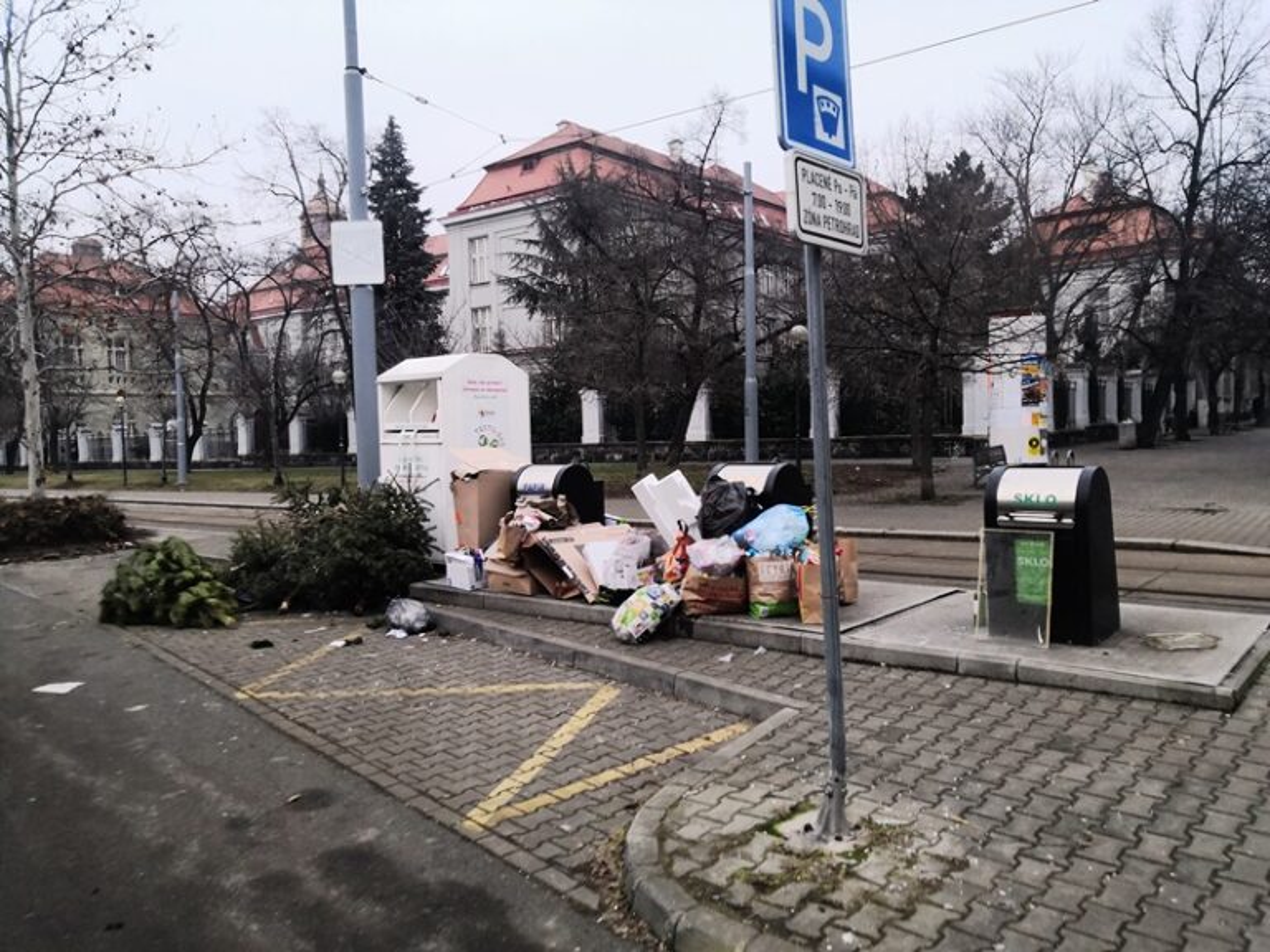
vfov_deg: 51.4
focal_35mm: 27
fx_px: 991
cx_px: 635
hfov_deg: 65.3
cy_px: 476
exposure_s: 1/100
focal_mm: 3.95
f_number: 1.8
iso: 400
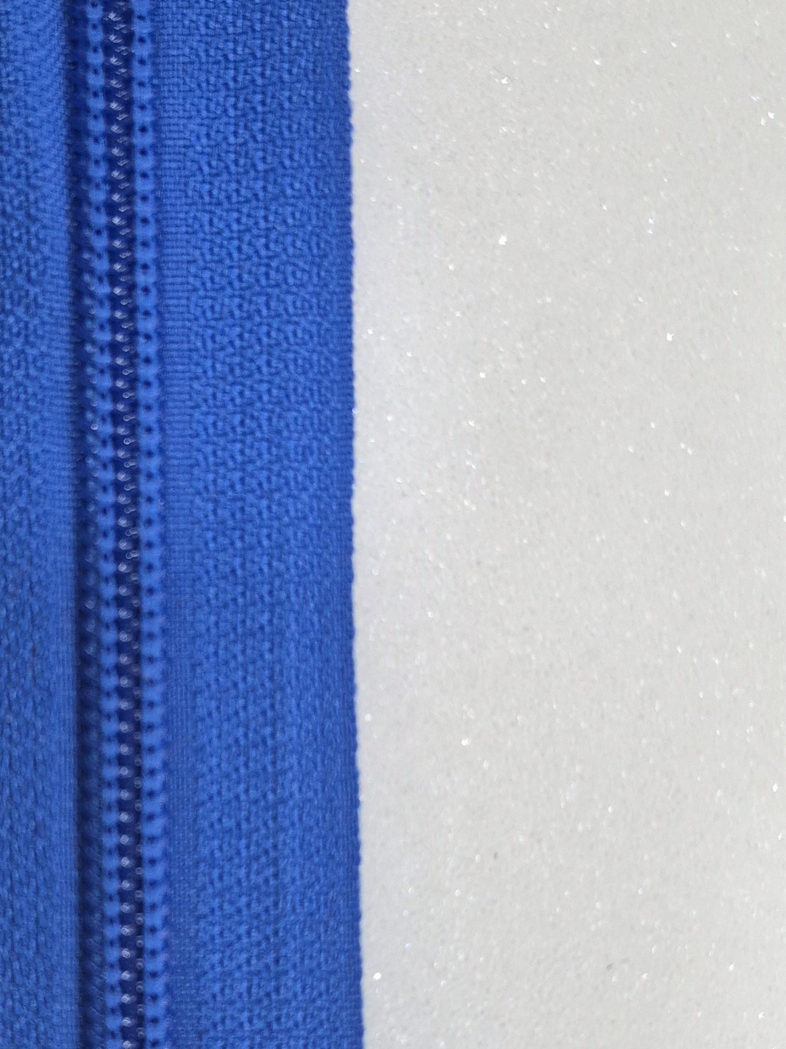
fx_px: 1393
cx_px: 161
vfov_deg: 40.6
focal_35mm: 46
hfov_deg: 30.8
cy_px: 723
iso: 400
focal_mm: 5.4
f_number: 1.8
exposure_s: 1/120
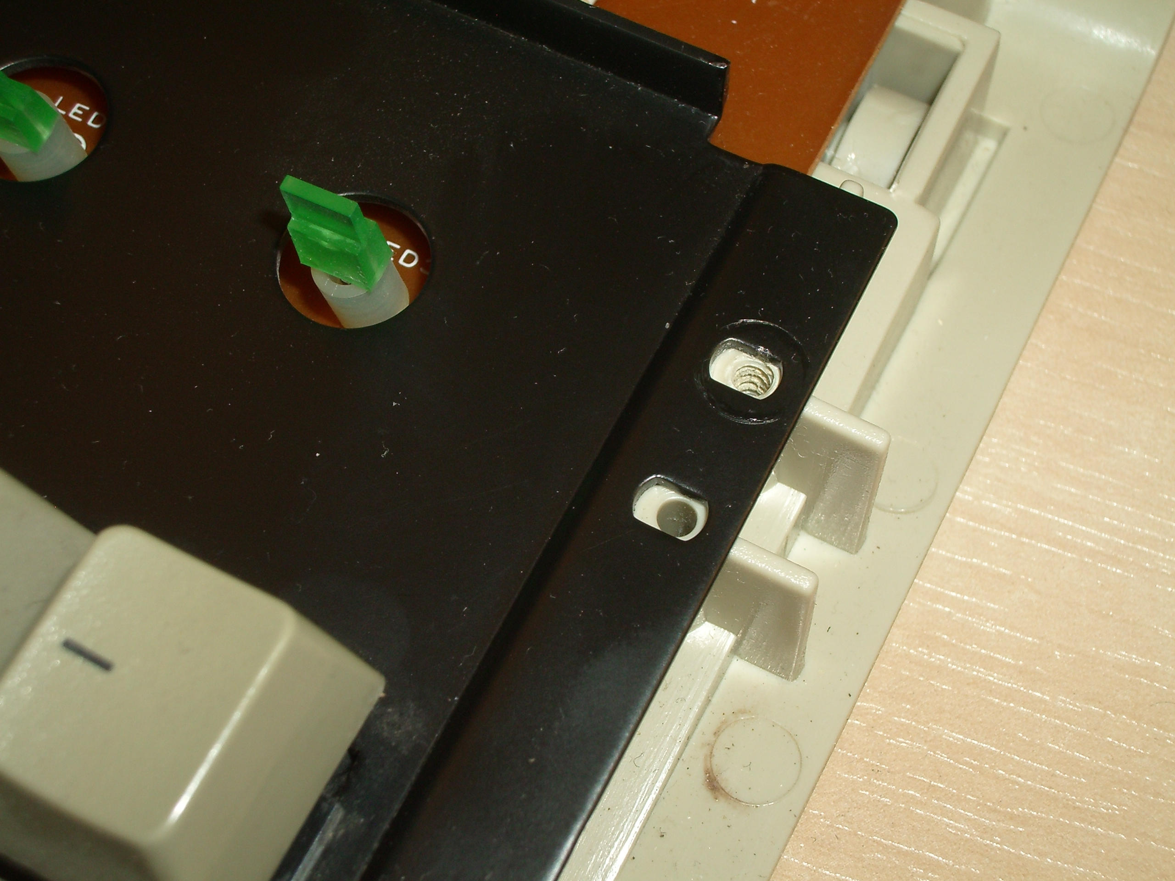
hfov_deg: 31.2
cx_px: 588
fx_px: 2105
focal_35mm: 62
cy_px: 440
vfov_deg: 23.7
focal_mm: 10.2
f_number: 5.6
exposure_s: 1/60
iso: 80
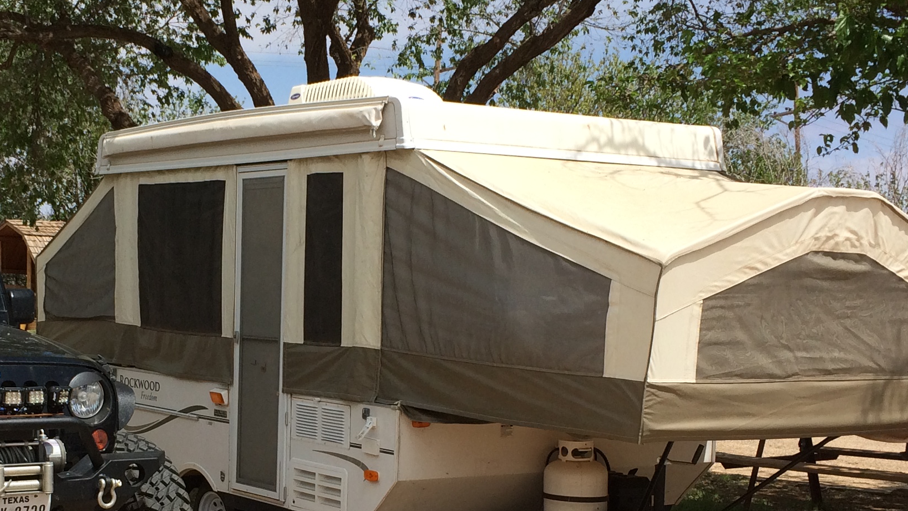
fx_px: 1517
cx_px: 265
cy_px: 414
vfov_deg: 18.9
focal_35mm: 63
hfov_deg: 32.9
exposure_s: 1/2564
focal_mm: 4.15
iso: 32
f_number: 2.2
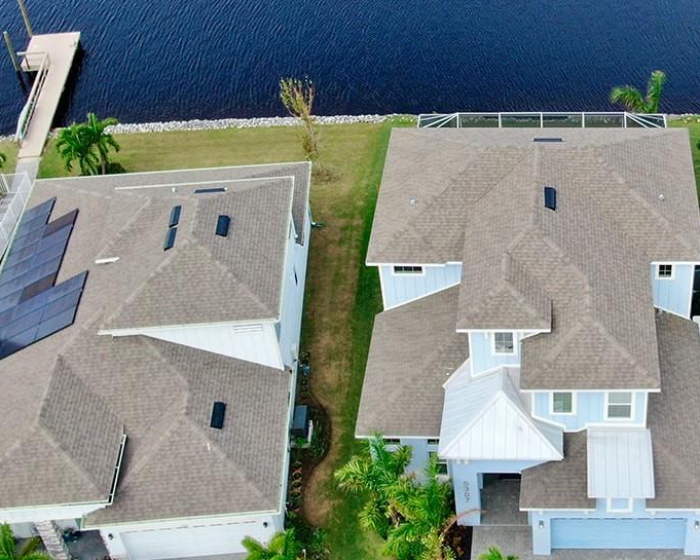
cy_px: 222
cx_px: 532
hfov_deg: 33.4
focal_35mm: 55
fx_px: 1140
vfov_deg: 27.6
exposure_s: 1/640
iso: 110
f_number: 2.8
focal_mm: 4.39
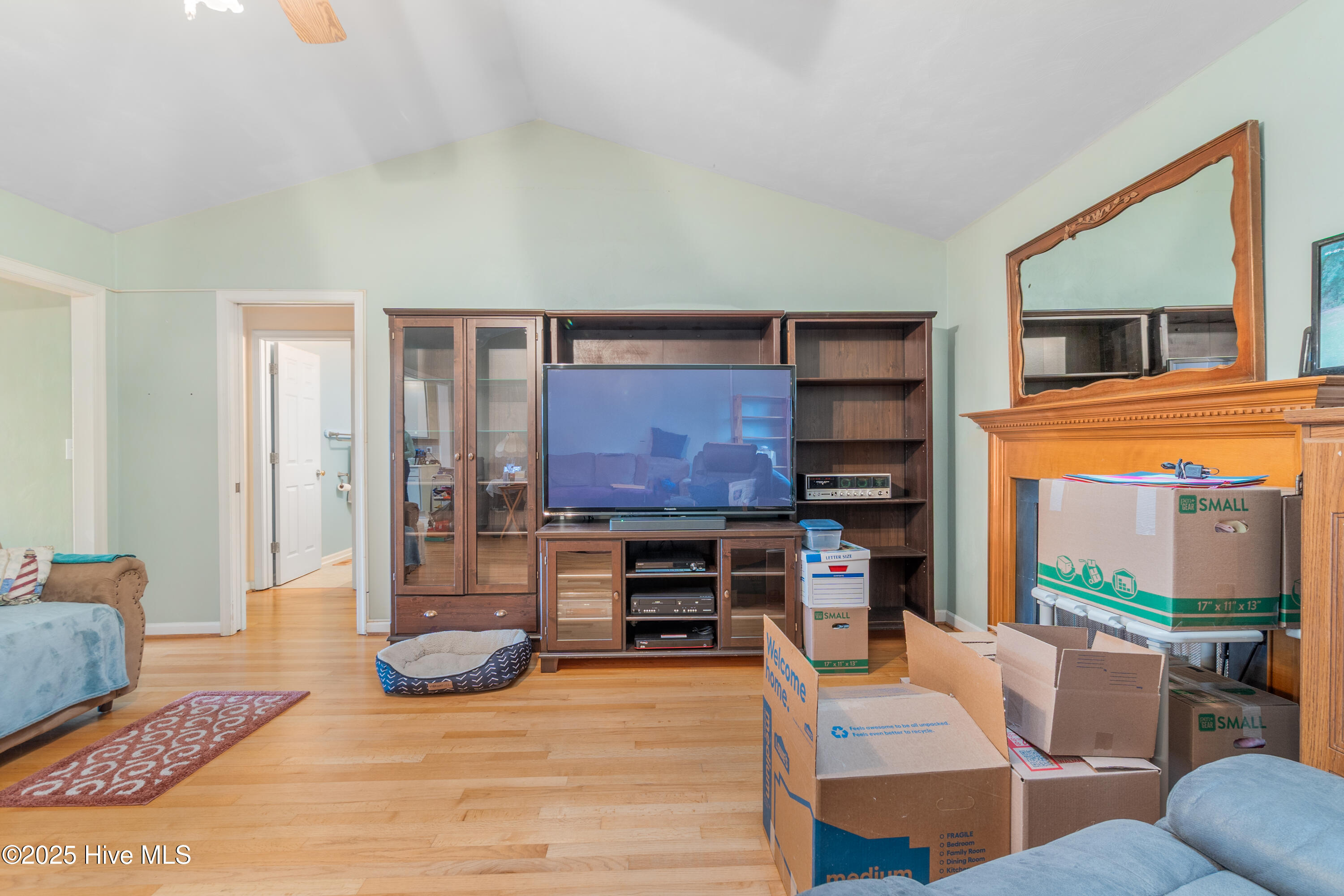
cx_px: 672
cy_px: 448
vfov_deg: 77.3
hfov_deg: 100.4
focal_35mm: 15
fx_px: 560
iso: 400
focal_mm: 10
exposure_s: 1/125
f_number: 7.1
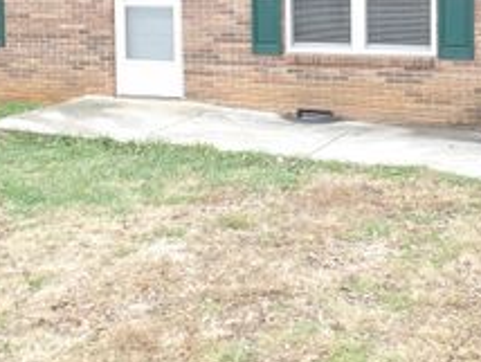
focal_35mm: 56
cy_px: 6
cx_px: 209
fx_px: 779
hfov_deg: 34.3
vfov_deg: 25.0
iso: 100
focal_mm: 4.3
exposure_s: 1/60
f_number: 2.8
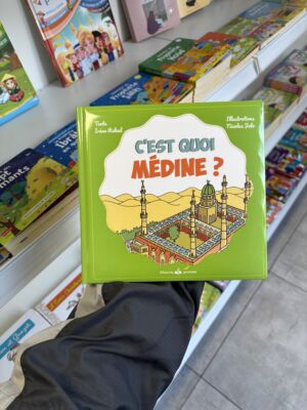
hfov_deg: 53.1
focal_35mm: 26
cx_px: 154
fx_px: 307
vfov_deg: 67.3
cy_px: 205
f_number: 1.6
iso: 50
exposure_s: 1/100
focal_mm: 5.96
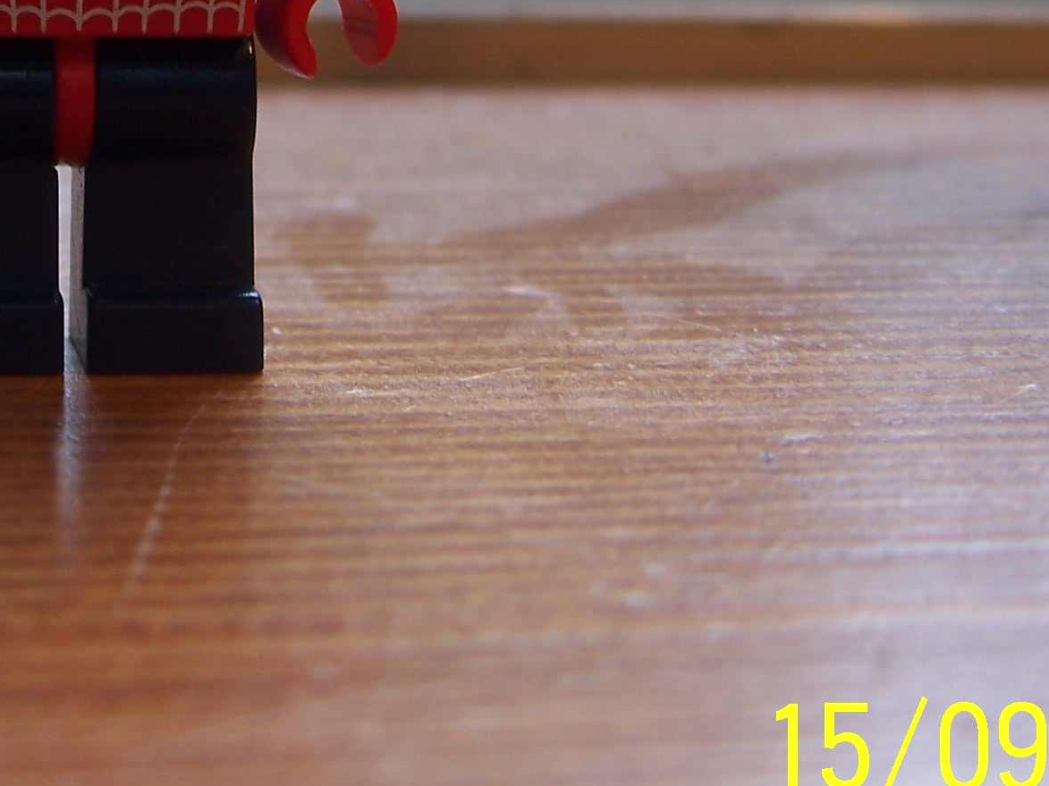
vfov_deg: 14.1
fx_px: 3120
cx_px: 42
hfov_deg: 18.7
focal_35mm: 103
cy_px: -69
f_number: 2.8
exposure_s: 1/100
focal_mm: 7.8
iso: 64
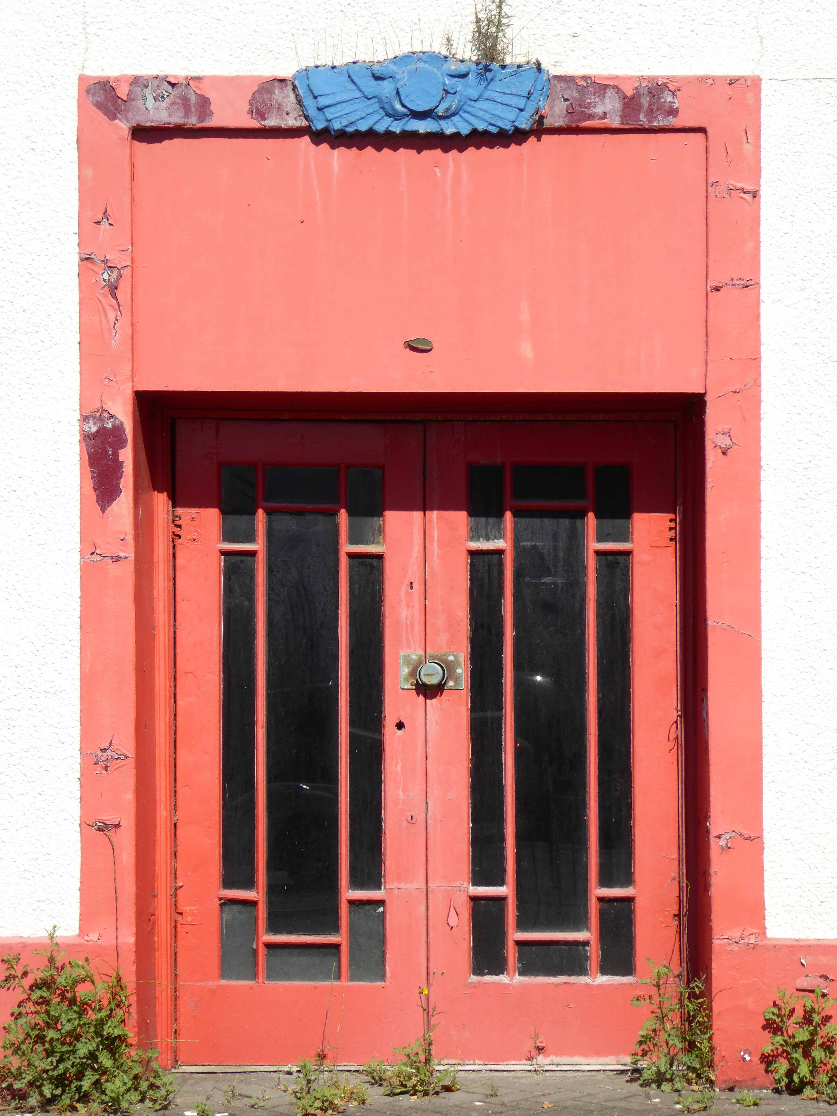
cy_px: 558
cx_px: 418
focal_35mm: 107
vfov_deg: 18.4
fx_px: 3450
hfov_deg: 13.8
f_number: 5
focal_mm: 17.5
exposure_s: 1/400
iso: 100
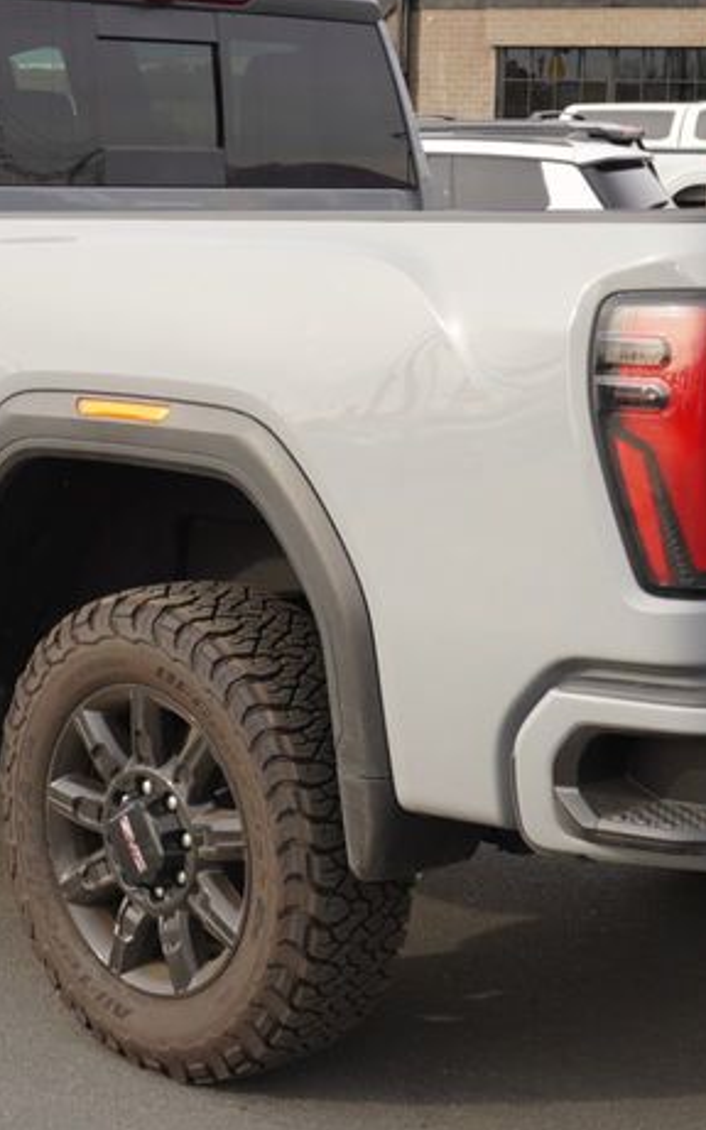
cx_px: 228
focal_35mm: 78
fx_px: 2406
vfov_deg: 26.4
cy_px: 542
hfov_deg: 16.6
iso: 100
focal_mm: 23
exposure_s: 1/100
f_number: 7.1
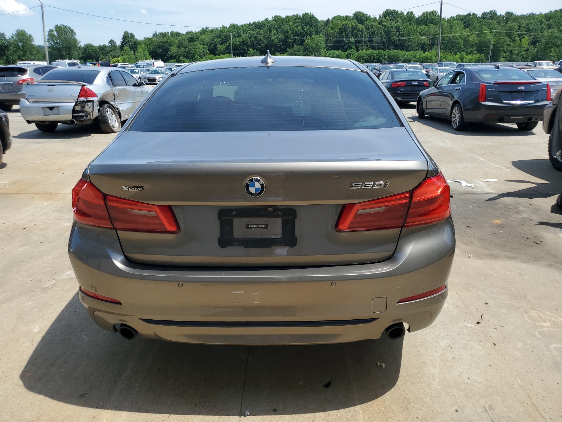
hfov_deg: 67.3
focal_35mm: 26
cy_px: 211
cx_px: 281
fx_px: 422
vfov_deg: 53.1
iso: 50
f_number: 1.5
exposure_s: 1/2500
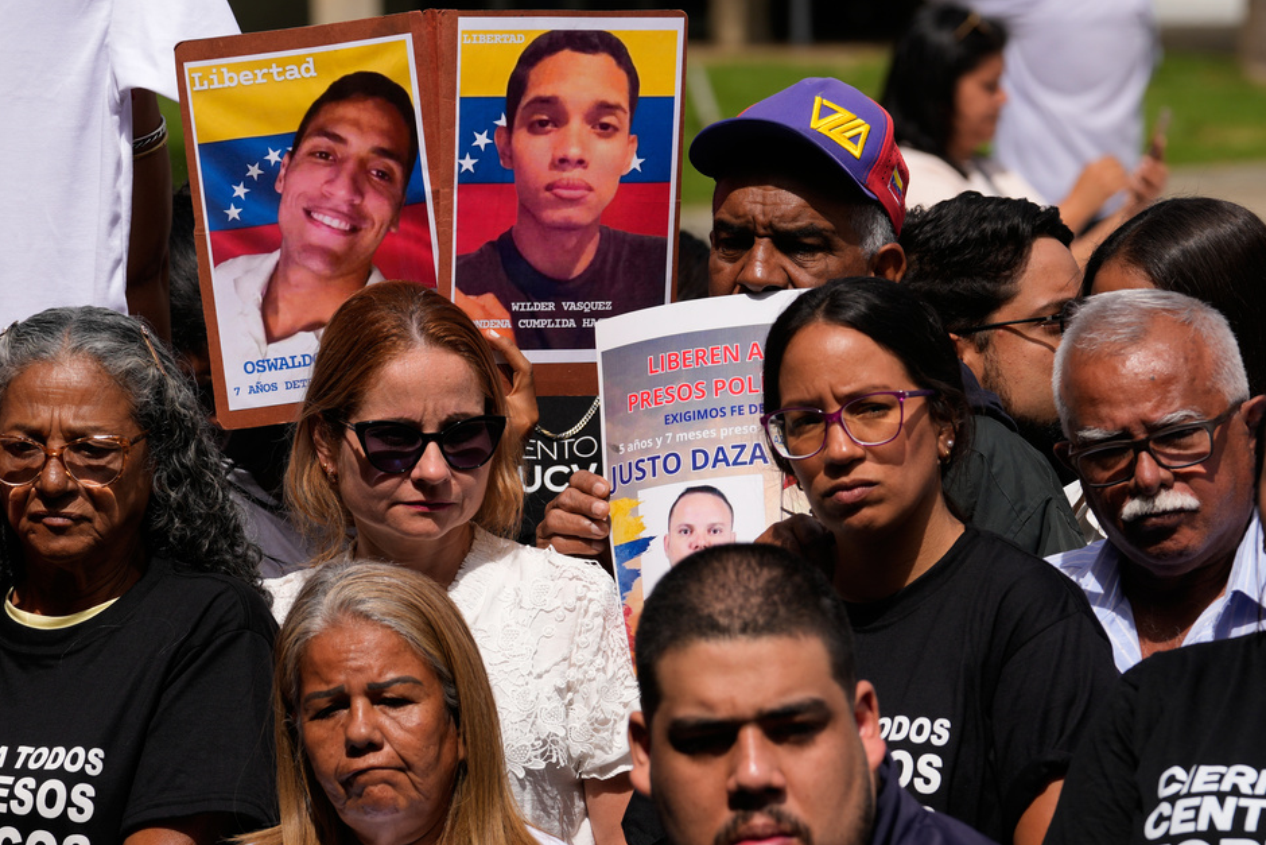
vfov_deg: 5.6
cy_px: 437
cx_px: 579
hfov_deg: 8.4
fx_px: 8617
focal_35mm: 245
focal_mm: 150
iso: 200
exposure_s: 1/1600
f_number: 5.6
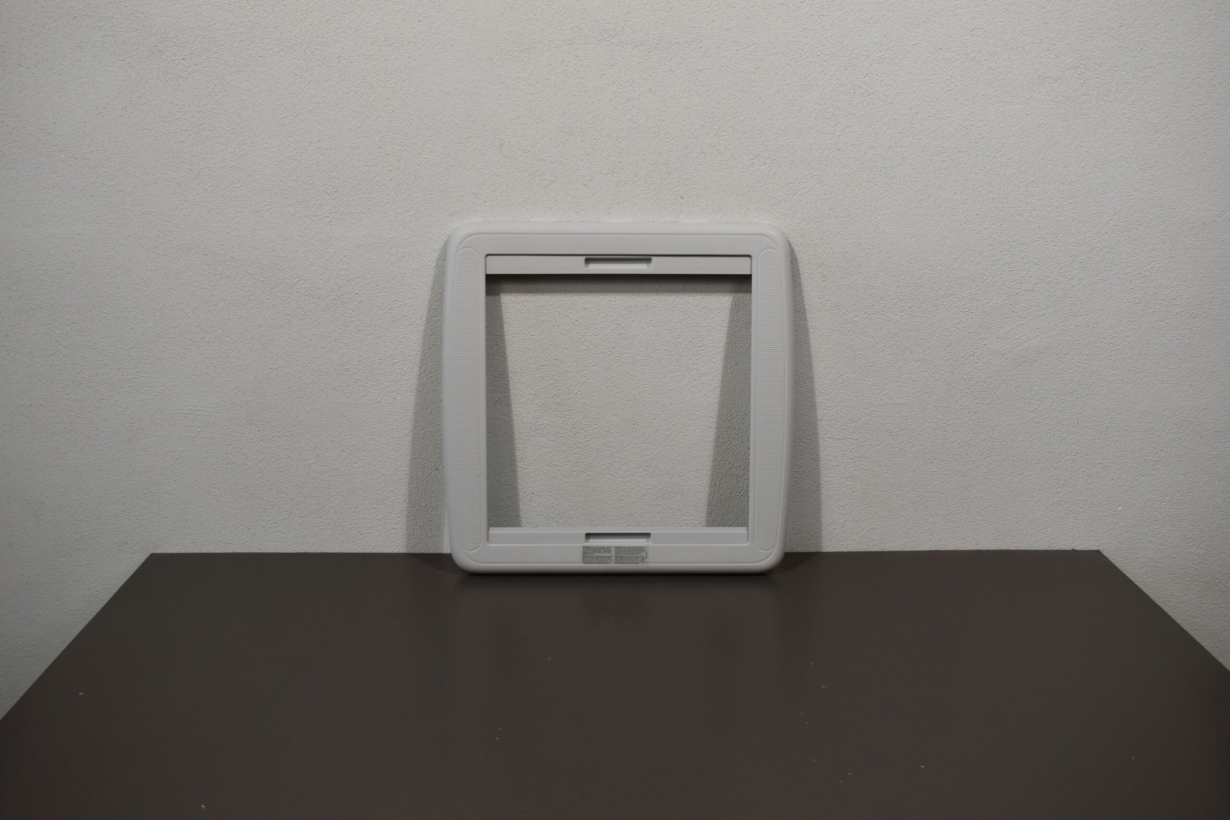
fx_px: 1179
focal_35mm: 34
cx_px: 615
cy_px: 410
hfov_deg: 55.1
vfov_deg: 38.4
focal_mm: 23
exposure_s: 1/125
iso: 320
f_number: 5.6
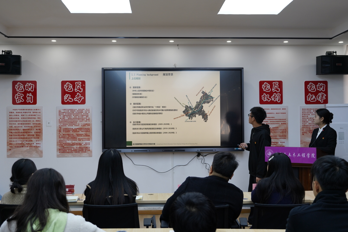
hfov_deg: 41.1
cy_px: 116
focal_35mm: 48
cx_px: 174
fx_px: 464
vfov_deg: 28.1
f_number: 5.6
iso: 640
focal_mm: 48
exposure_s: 1/160
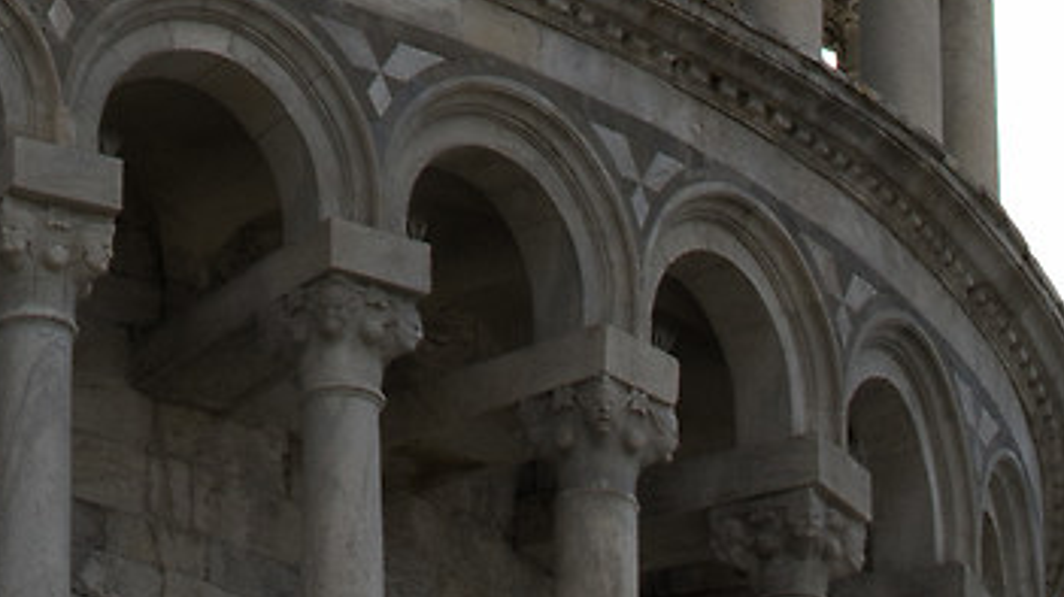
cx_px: -527
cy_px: -2155
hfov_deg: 4.3
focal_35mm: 502
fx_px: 14155
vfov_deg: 2.3
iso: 200
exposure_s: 1/800
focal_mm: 70
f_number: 11
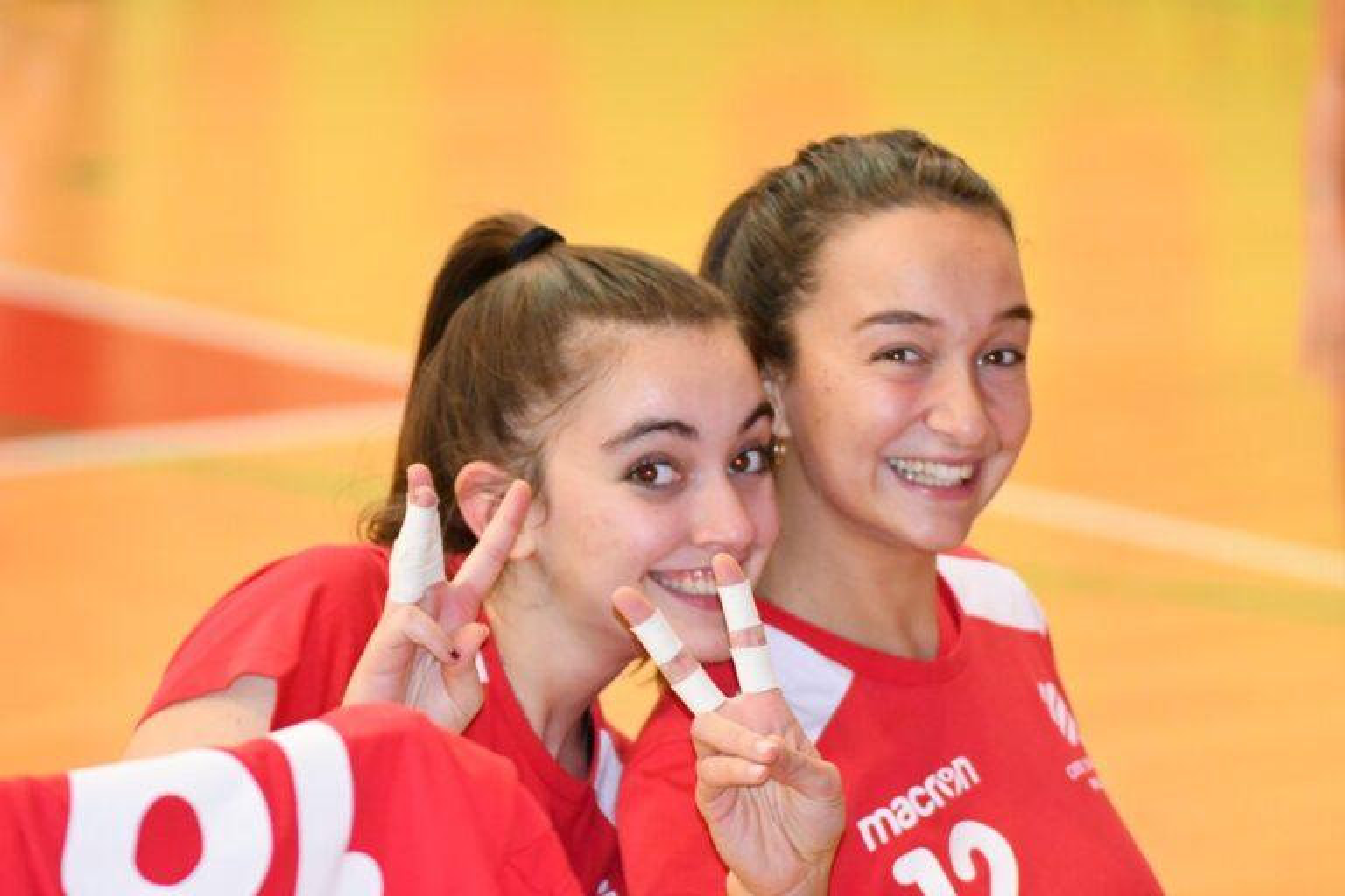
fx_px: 8966
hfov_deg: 8.6
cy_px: 448
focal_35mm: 240
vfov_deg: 5.7
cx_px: 672
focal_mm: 160
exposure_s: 1/60
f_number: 4.8
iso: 3200
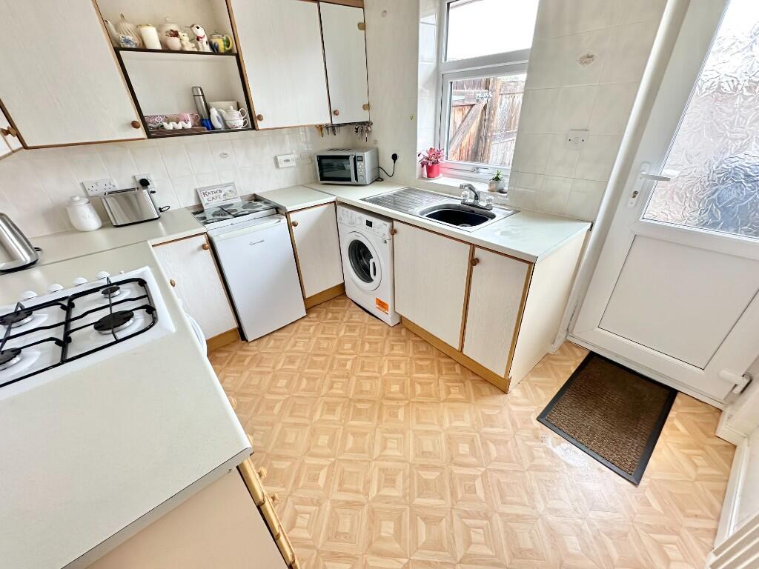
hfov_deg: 102.1
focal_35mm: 14
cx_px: 380
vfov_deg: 85.7
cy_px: 284
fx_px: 307
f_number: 2.2
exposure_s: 1/100
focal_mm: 2.22
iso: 200
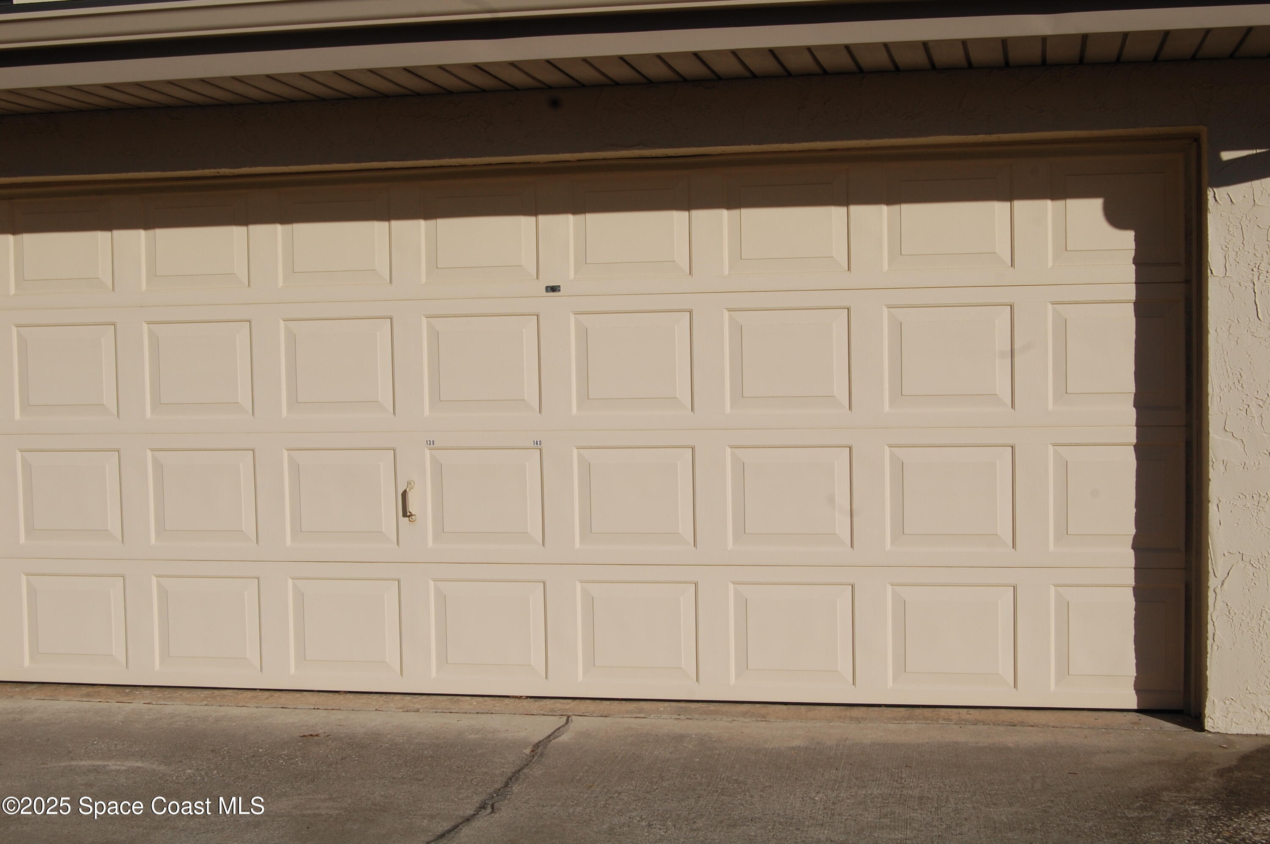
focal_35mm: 48
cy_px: 422
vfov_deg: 28.0
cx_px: 635
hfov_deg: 41.1
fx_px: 1692
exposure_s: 1/640
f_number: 13
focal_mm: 32
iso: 200
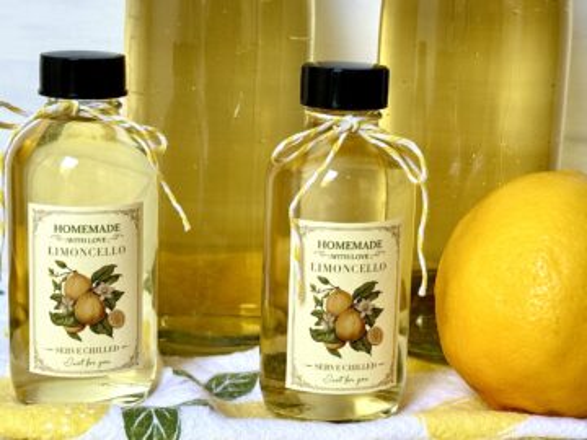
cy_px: 220
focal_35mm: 48
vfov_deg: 30.3
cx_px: 294
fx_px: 814
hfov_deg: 39.7
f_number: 1.78
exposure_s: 1/60
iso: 100
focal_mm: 6.76
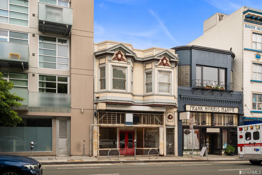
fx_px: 233
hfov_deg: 58.7
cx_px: 131
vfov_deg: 41.1
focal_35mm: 32
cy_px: 88
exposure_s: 1/400
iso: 400
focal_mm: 32
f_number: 6.3
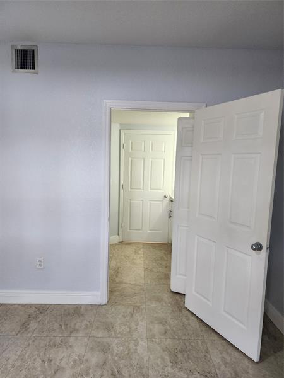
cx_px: 142
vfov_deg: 73.9
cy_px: 189
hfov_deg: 58.9
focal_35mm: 23
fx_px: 252
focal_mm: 6.4
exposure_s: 1/120
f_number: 1.8
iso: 200
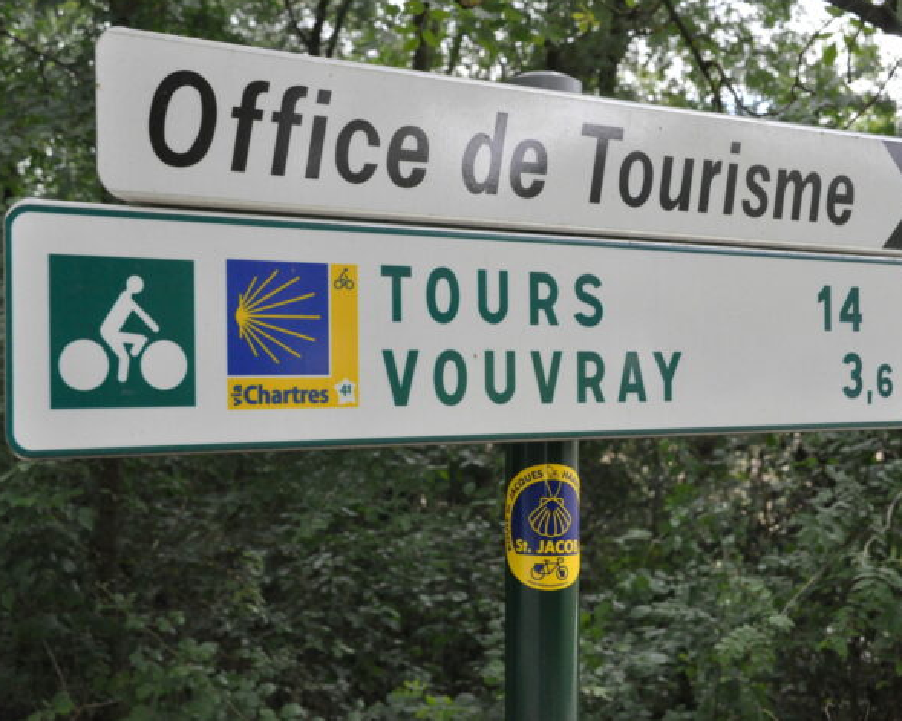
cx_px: 508
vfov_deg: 27.6
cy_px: 358
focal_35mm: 55
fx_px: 1468
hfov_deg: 34.1
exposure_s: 1/320
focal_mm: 32
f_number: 9
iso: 2000
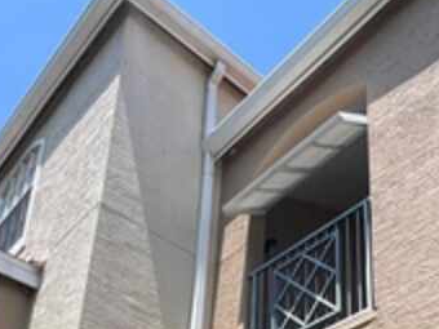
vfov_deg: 25.0
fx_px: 621
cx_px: 274
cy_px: 446
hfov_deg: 38.7
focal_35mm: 49
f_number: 1.8
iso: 32
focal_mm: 1.57
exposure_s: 1/1357
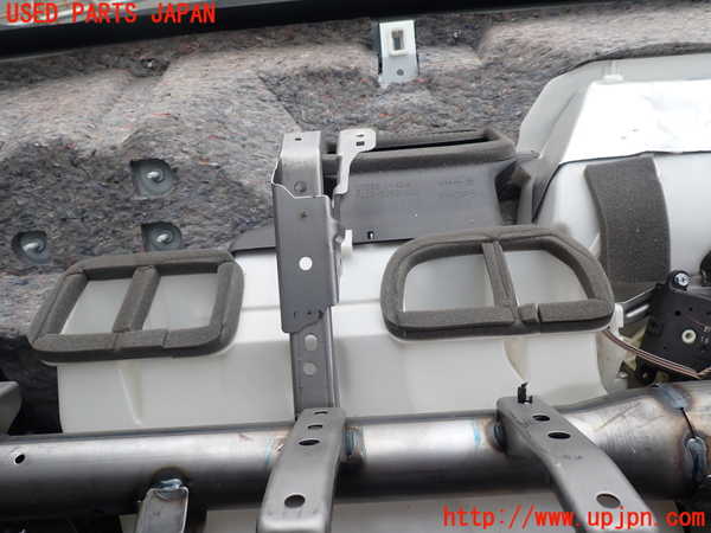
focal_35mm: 25
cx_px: 356
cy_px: 266
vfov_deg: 54.9
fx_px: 513
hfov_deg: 69.4
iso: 100
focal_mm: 4.5
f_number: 2.8
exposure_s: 1/500
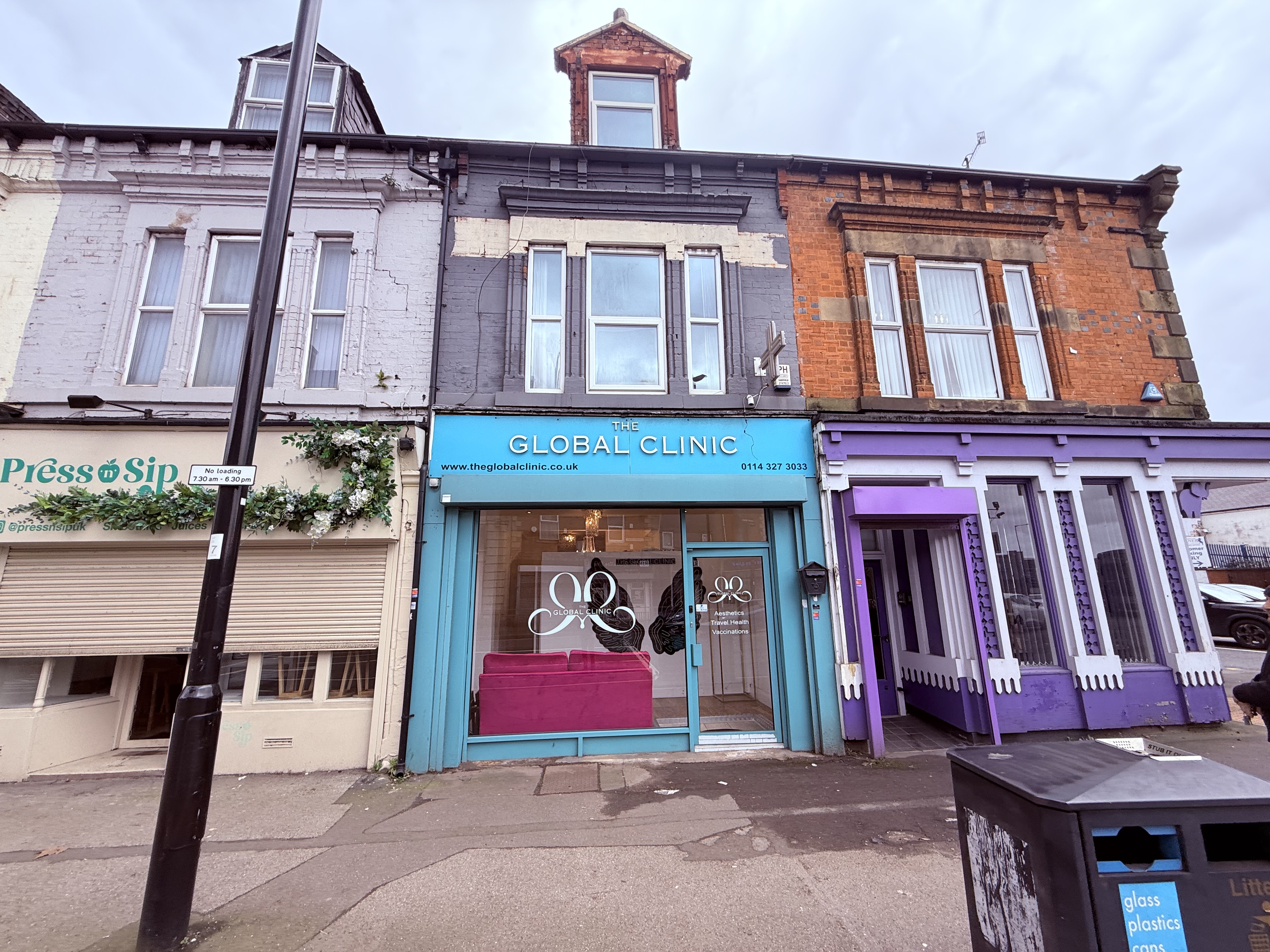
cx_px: 635
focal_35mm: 14
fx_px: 514
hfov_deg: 102.1
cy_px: 476
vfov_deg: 85.7
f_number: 2.2
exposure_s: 1/206
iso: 50
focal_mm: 2.22
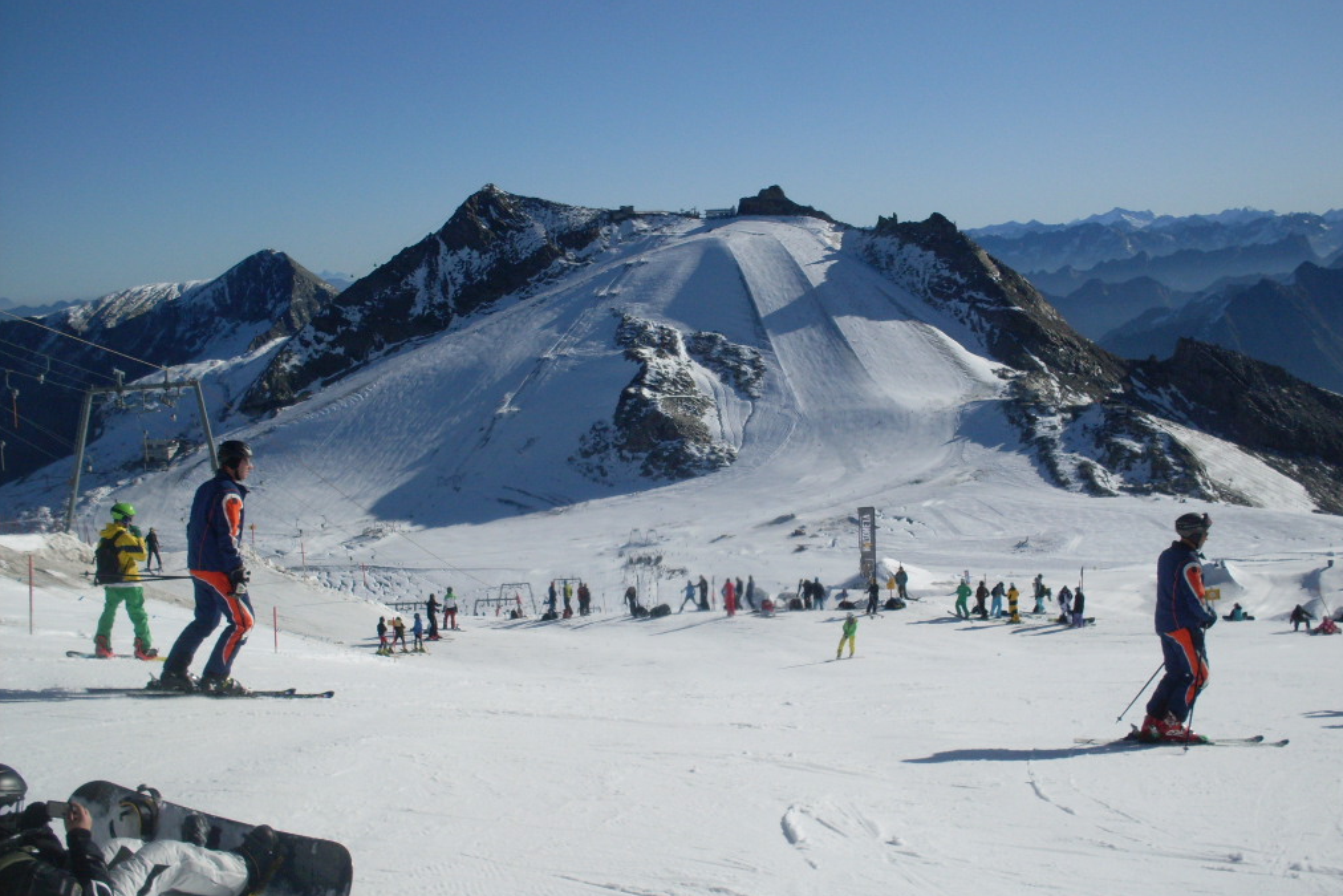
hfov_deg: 48.5
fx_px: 1492
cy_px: 487
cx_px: 674
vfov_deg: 33.4
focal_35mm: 40
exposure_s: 1/500
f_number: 8.4
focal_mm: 6.3
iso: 80
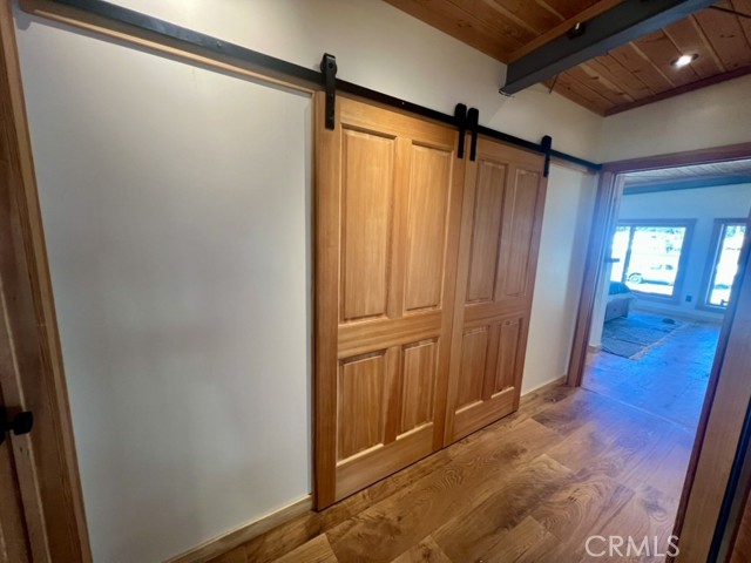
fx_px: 282
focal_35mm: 13
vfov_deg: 89.9
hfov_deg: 106.2
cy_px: 282
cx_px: 376
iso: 160
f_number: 1.8
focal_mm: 1.57
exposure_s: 1/60
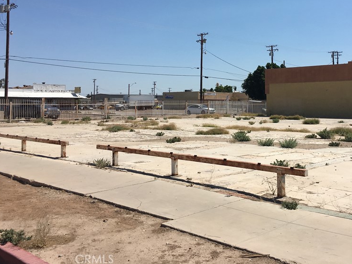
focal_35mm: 40
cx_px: 238
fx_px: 407
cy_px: 84
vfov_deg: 35.6
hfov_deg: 46.0
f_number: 2.2
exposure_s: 1/3077
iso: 25
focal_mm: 4.15
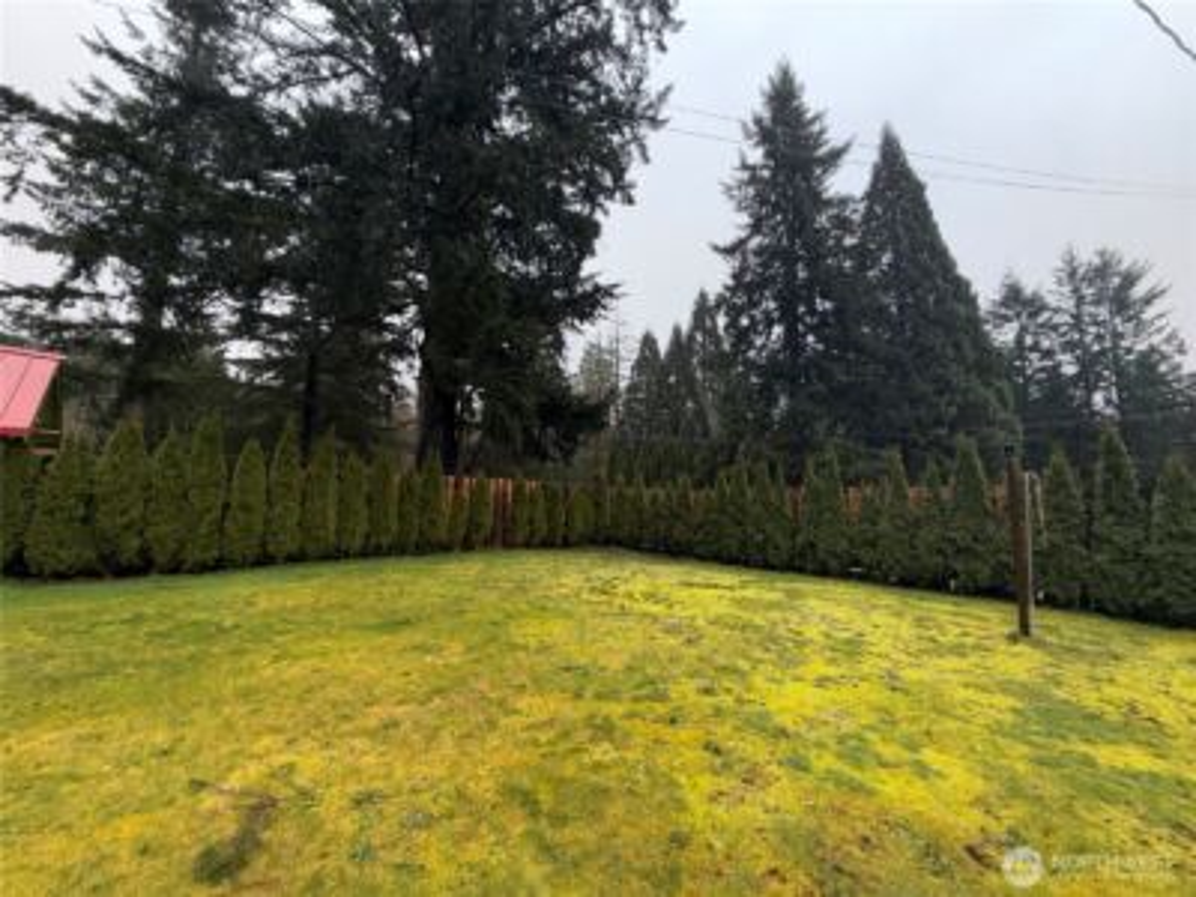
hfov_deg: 102.1
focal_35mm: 14
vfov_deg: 85.7
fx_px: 484
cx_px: 598
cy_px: 448
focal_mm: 2.22
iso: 16
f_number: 2.2
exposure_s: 1/318
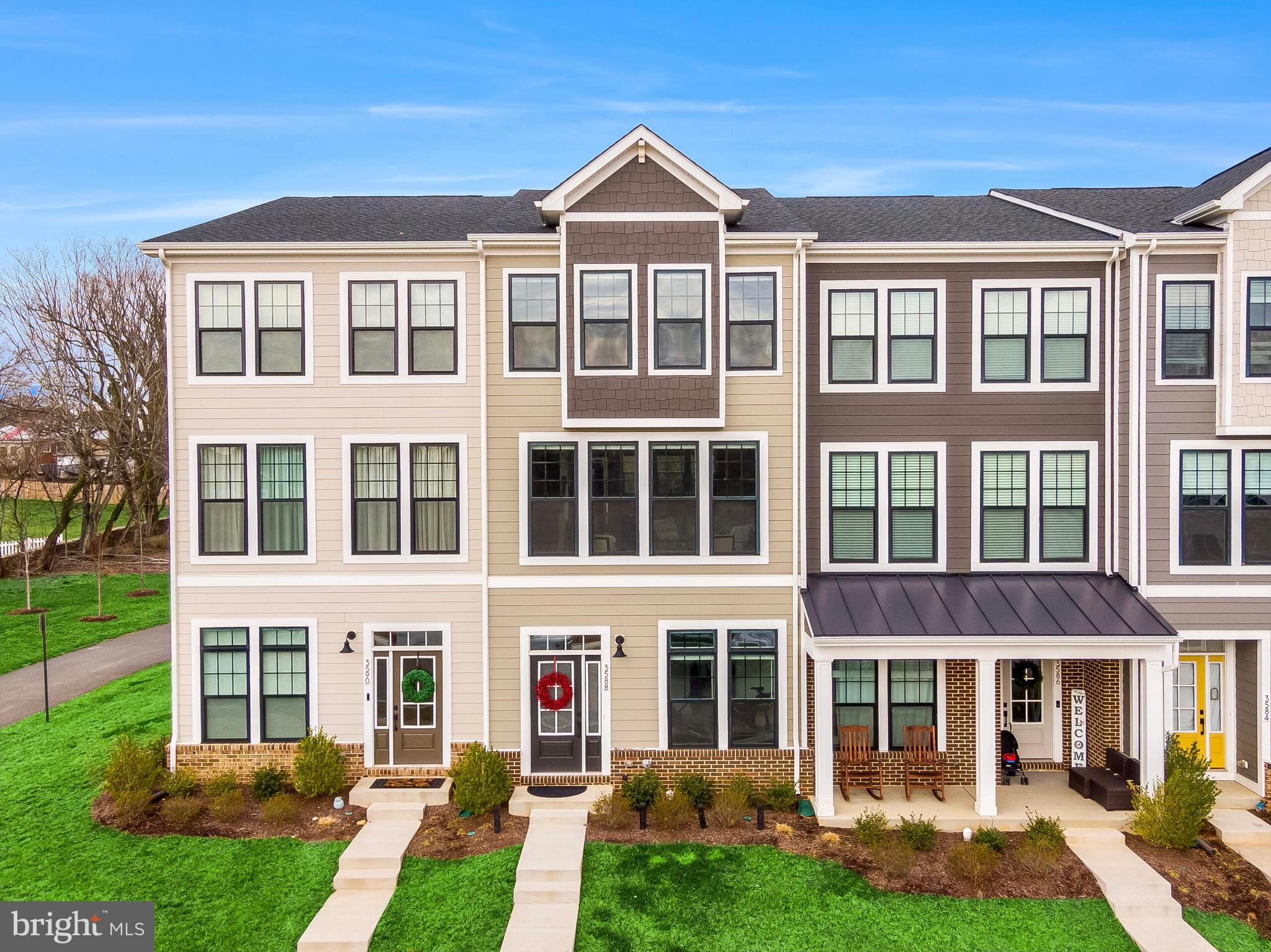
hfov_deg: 56.8
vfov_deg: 44.1
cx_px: 636
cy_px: 476
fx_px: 1175
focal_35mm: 32
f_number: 3.1
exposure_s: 1/500
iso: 100
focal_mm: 5.45
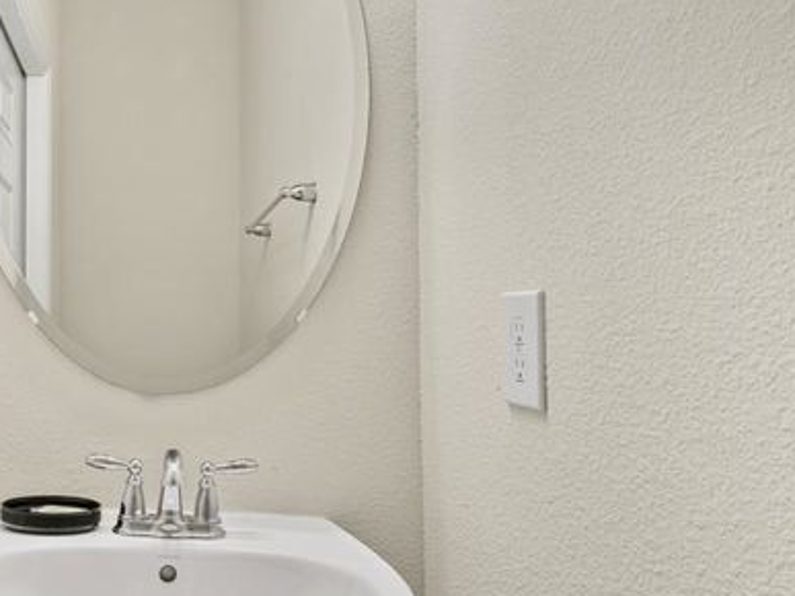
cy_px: 346
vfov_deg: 48.2
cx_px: 178
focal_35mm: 29
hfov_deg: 58.0
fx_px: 663
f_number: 8
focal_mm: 11
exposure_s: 1/8
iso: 200
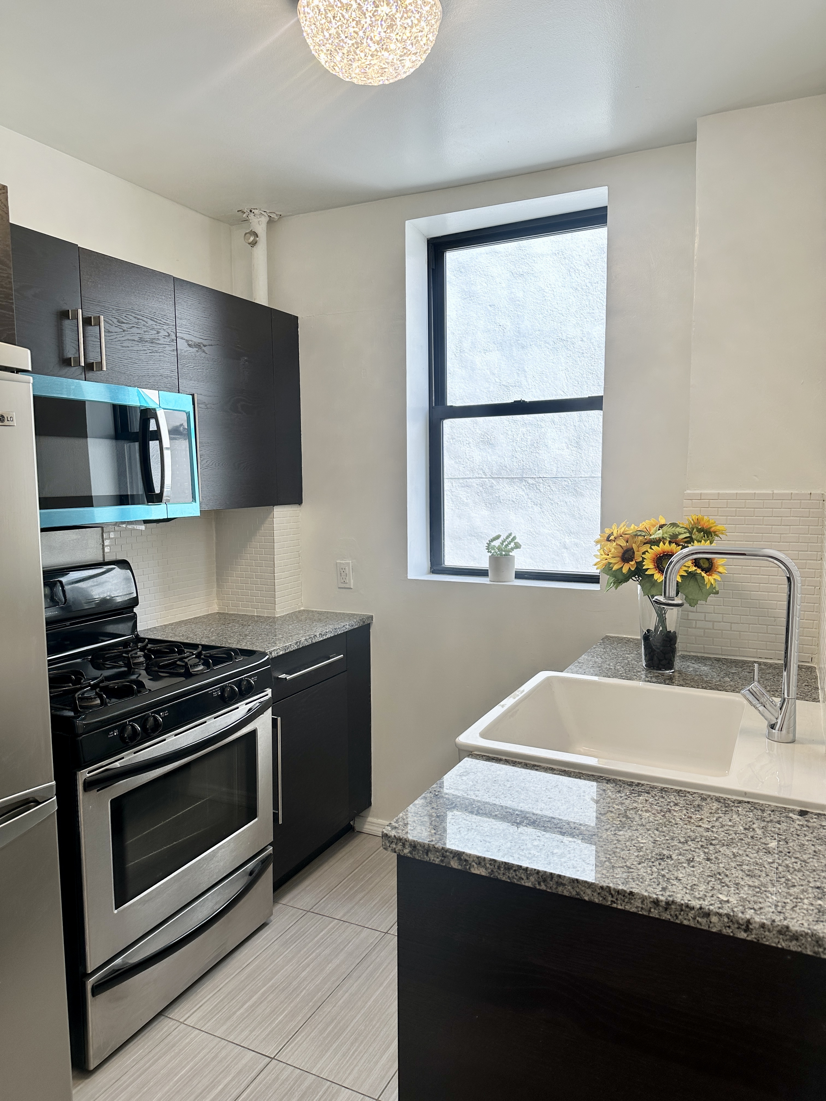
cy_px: 550
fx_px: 764
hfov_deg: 56.8
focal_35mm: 24
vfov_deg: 71.6
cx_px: 413
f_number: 1.78
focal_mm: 6.86
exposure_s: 1/177
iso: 64
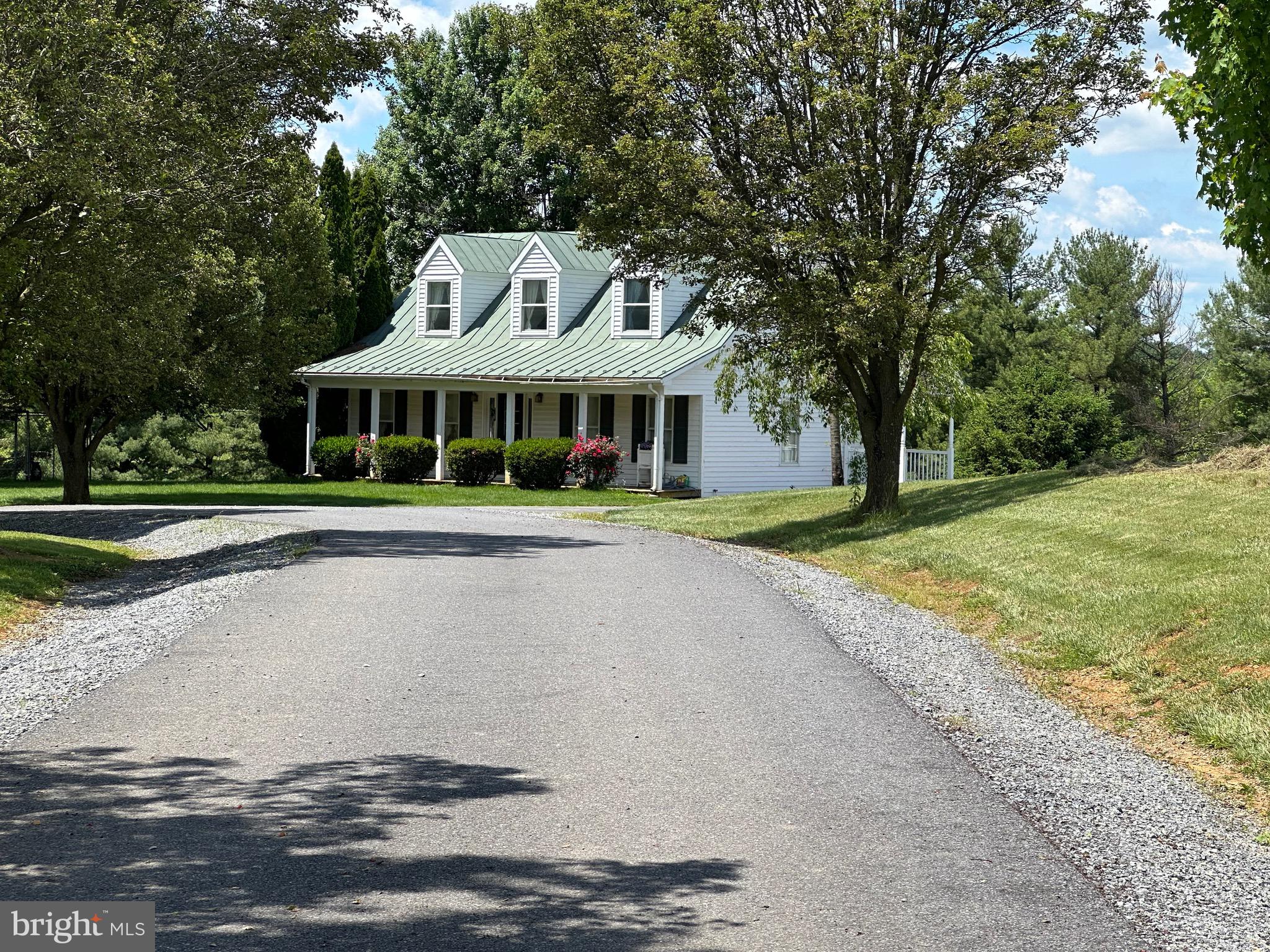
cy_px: 476
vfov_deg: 19.1
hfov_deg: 25.3
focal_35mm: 77
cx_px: 635
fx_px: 2825
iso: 32
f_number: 2.8
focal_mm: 9
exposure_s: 1/555
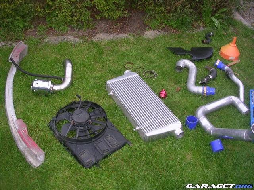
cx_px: 127
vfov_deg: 37.7
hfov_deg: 49.0
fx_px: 279
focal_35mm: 38
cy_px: 95
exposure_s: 1/30
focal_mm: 5.8
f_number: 2.8
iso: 50
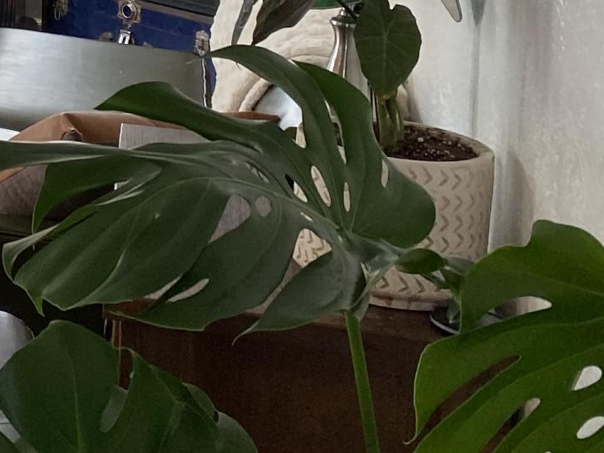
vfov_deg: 12.7
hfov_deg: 14.9
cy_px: -292
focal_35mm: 109
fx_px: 1902
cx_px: -580
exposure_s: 1/60
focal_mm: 4.25
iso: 64
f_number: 1.8
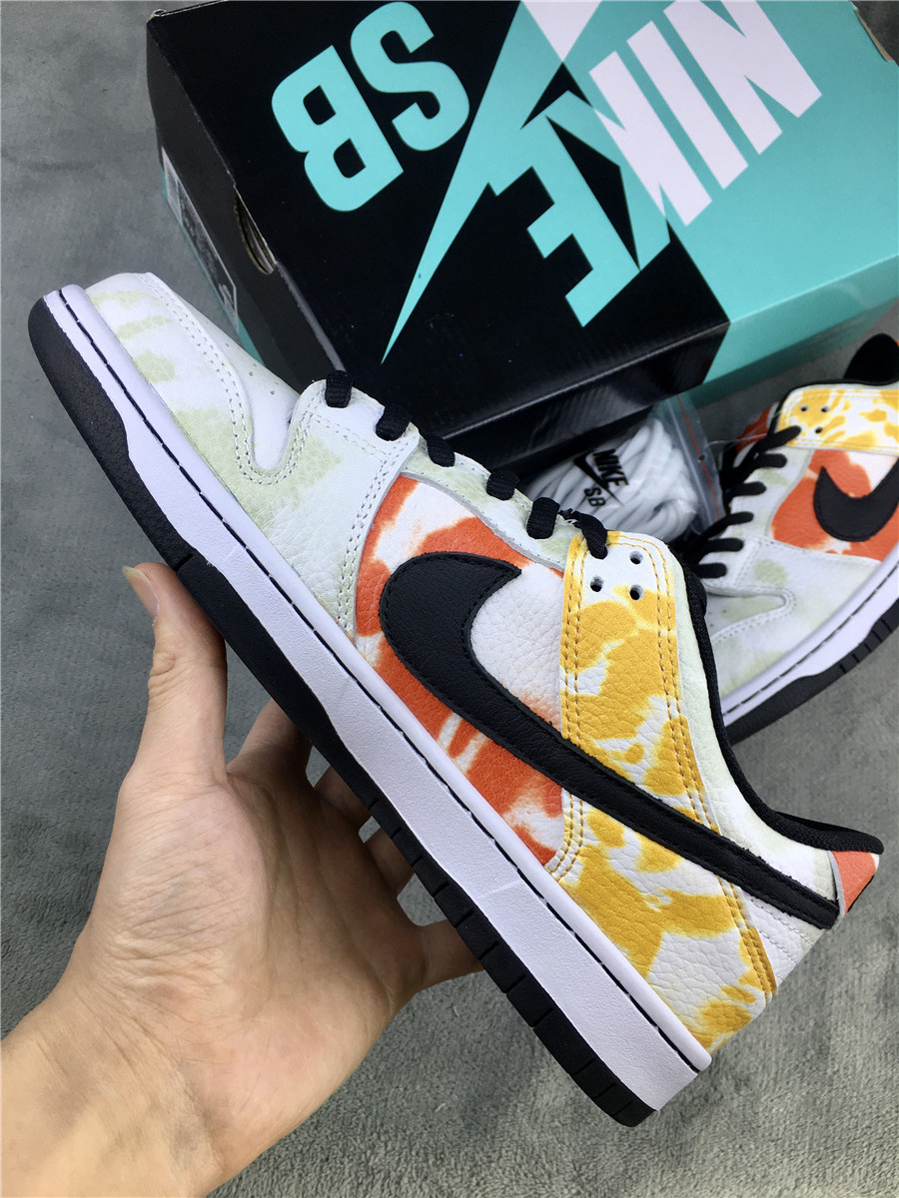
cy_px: 599
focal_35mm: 29
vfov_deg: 61.7
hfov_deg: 48.2
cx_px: 450
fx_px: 1004
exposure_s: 1/100
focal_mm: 4.15
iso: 32
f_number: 2.2
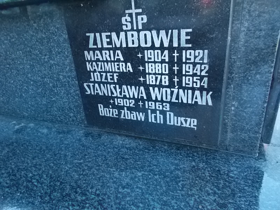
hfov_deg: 67.3
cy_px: 105
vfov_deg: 53.1
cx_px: 140
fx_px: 210
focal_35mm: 26
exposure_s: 1/80
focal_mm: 4.6
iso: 400
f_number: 3.2
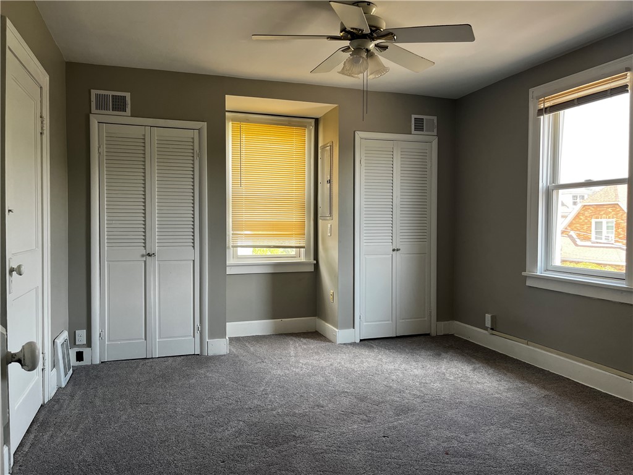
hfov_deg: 67.3
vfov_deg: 53.1
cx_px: 316
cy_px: 238
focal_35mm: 26
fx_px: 475
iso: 100
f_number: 1.6
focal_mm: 5.1
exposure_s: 1/121
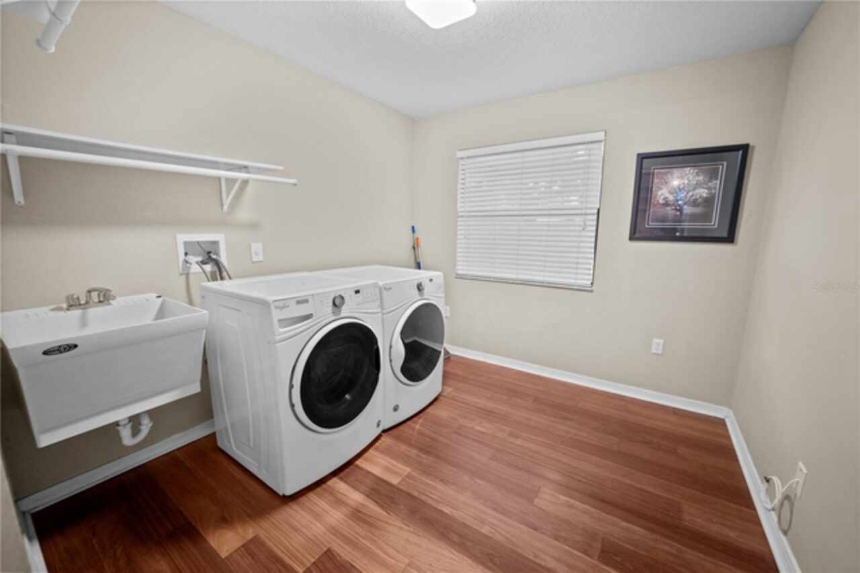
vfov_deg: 81.1
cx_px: 430
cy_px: 286
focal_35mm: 14
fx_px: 334
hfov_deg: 104.3
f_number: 2.8
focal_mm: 14
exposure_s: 1/1.67
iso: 320
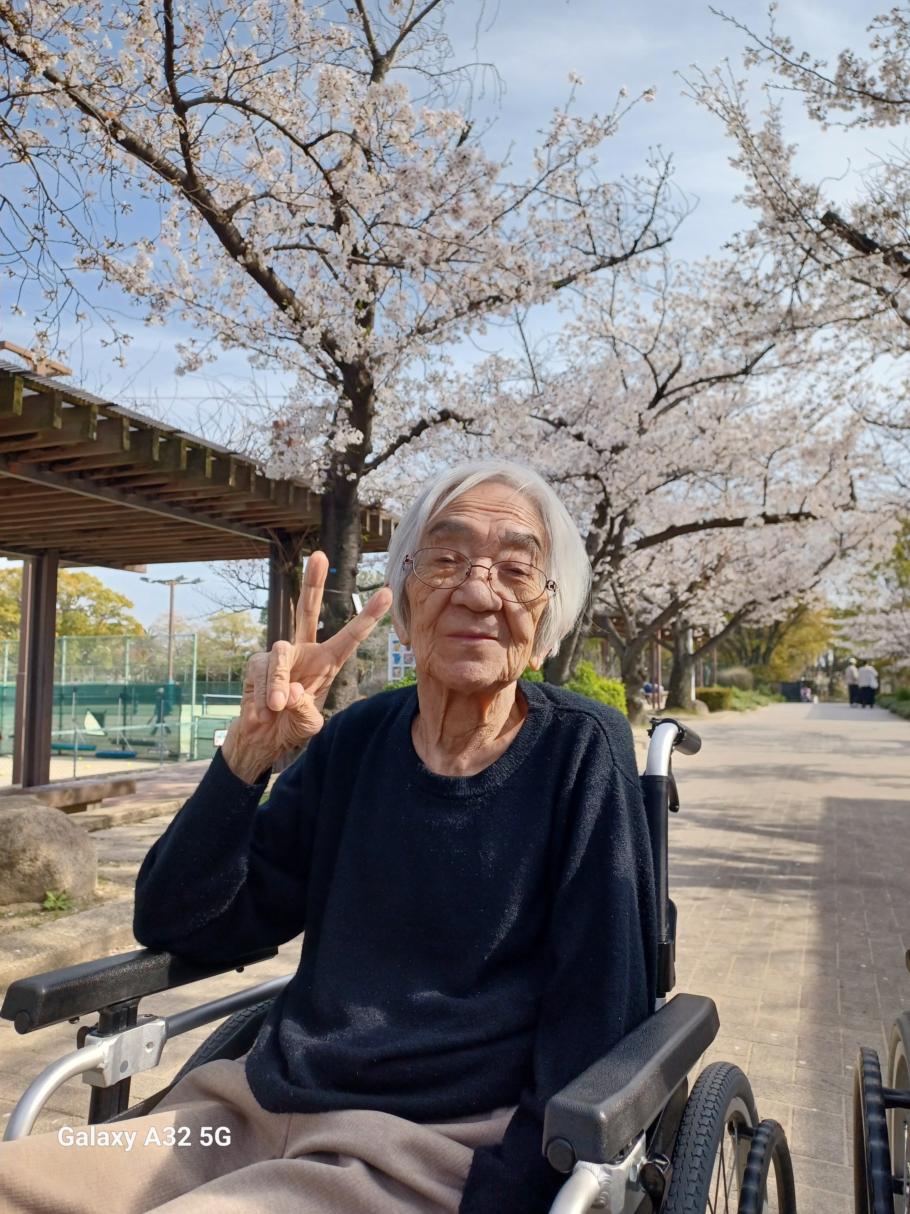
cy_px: 607
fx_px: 876
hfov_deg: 54.9
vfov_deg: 69.4
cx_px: 455
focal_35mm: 25
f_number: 1.8
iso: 32
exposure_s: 1/300
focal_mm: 4.6
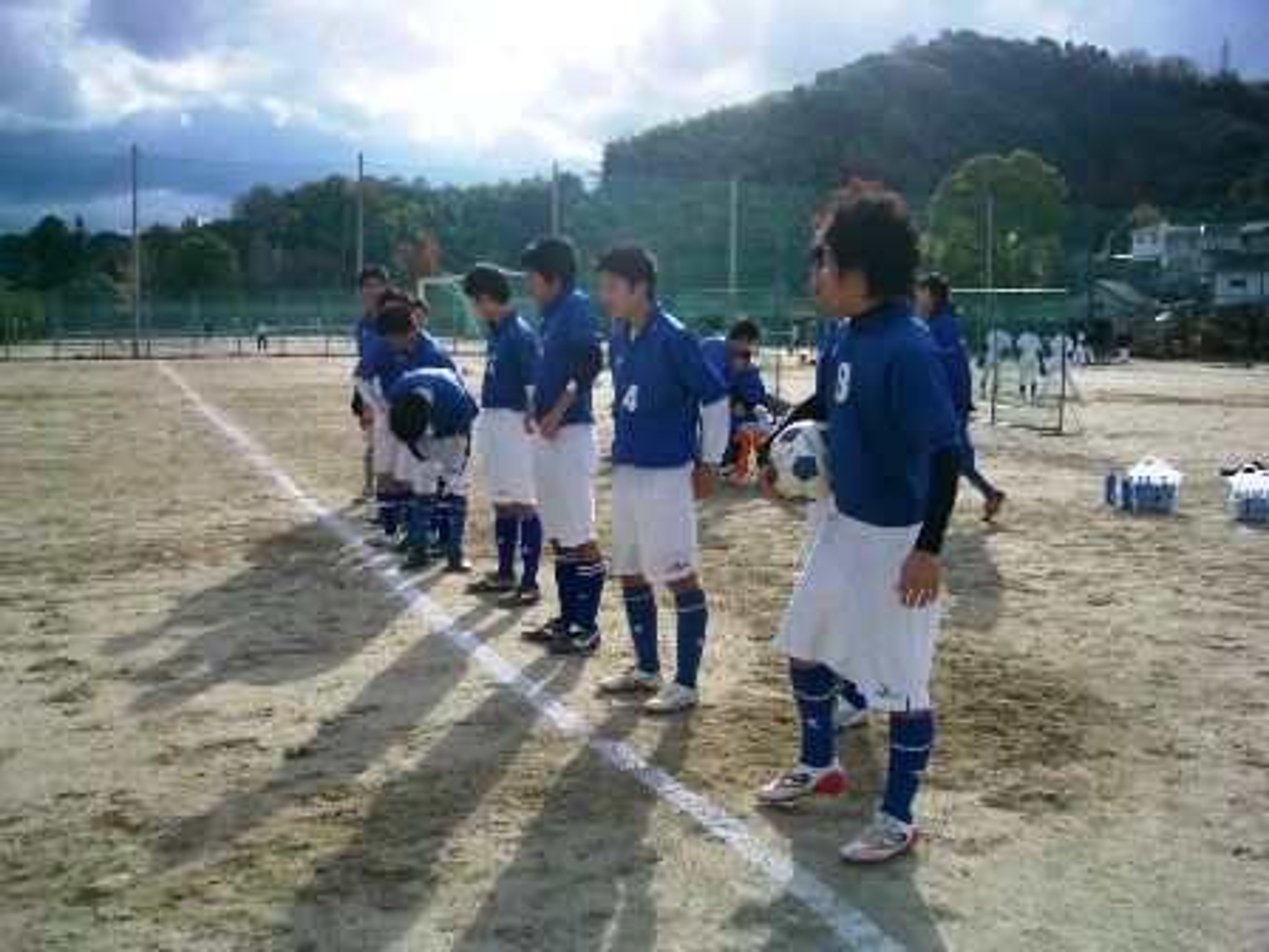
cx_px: 634
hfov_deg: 52.6
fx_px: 1283
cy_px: 476
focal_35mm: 35
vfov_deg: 40.7
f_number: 4.3
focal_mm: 5.8
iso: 50
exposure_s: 1/640
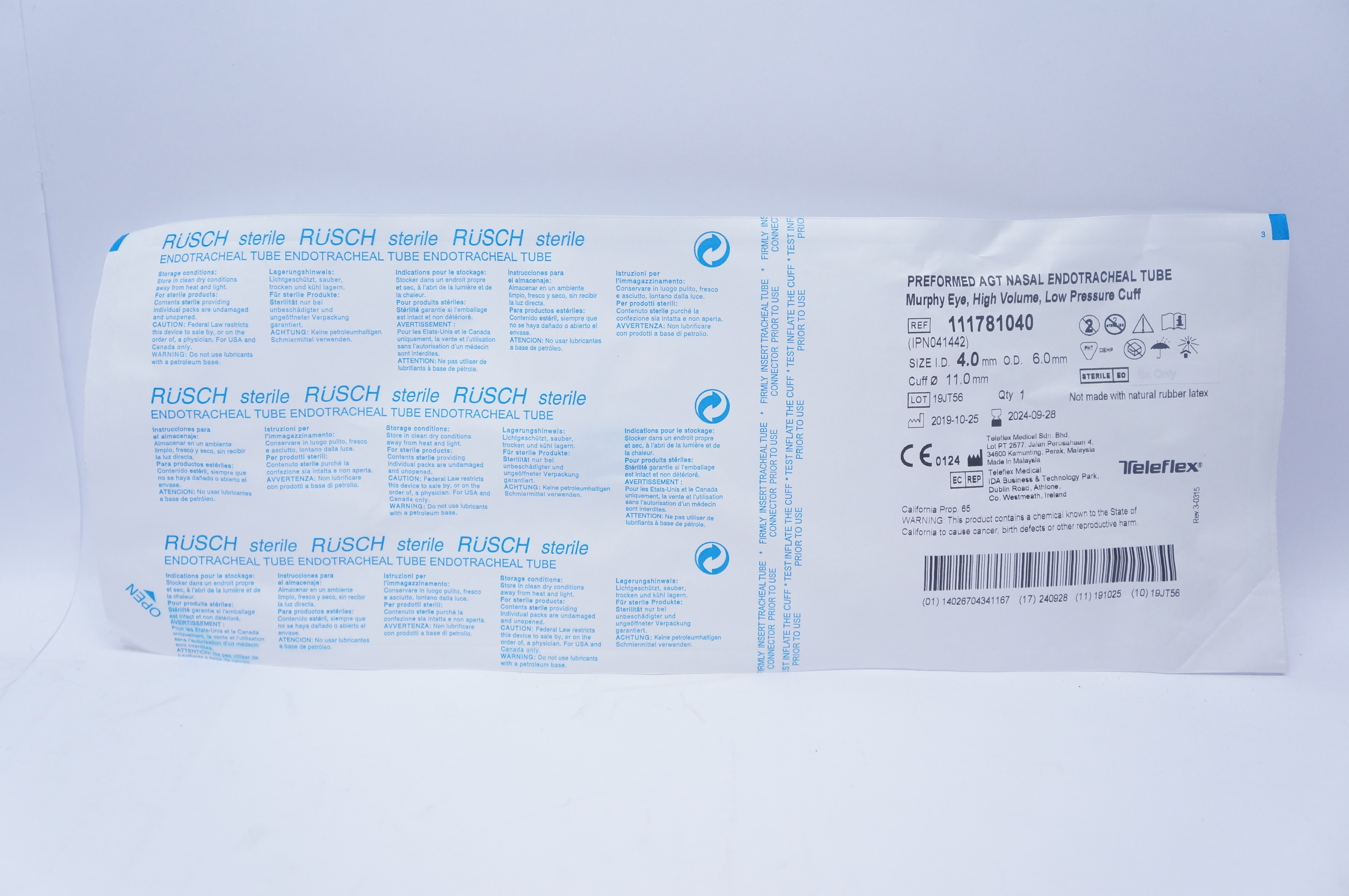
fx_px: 1628
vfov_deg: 30.8
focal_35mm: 44
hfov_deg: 45.0
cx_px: 674
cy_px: 448
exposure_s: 1/160
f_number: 4
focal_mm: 29
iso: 800
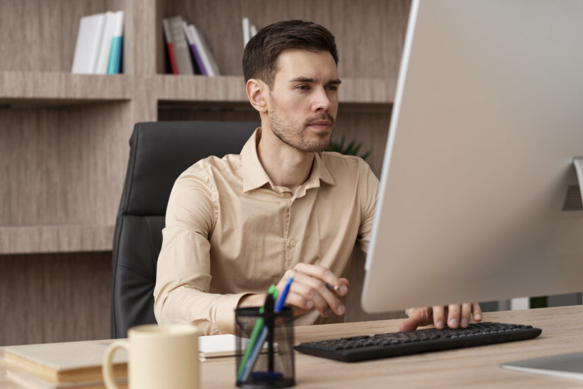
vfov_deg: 20.6
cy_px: 193
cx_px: 271
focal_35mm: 66
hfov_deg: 30.5
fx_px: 1069
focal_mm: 55
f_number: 2.8
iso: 80
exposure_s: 1/320
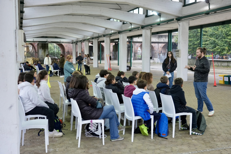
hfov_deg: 48.4
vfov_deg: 33.4
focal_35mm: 40
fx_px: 257
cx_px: 116
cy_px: 77
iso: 2500
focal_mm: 40
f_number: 4
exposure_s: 1/160
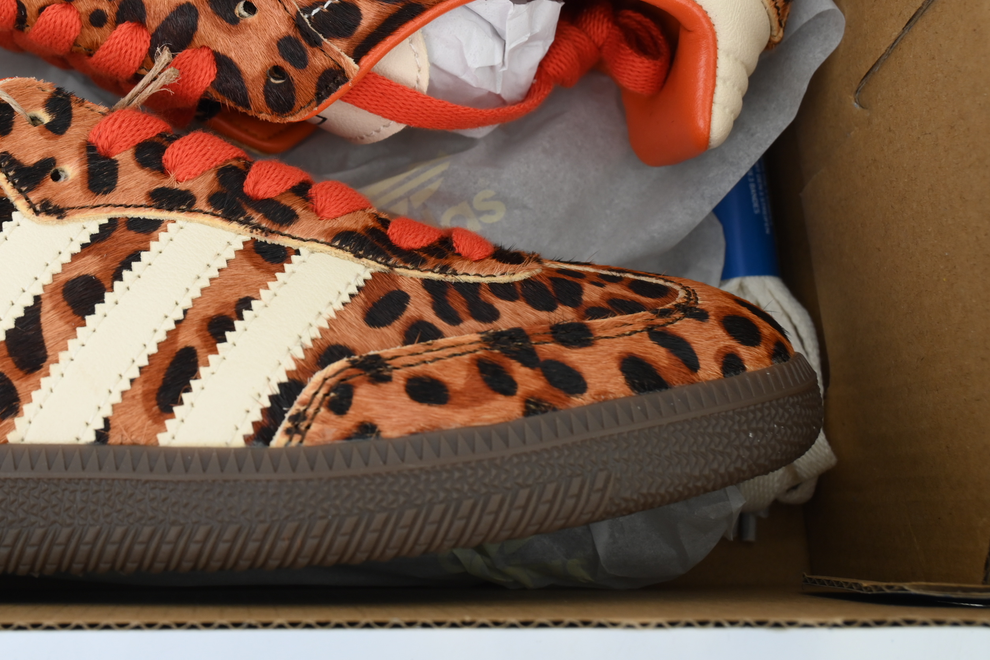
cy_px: 121
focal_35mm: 51
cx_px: 177
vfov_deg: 26.0
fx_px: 1402
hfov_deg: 37.3
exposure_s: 1/100
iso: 400
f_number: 9
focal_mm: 31
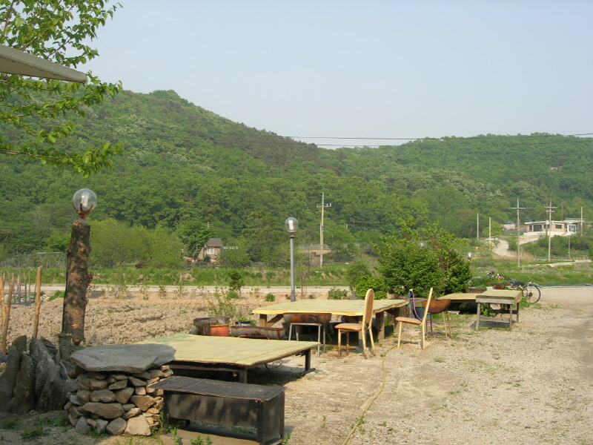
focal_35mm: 41
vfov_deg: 35.1
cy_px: 222
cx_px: 296
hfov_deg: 45.8
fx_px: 702
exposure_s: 1/303
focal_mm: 8.5
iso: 64
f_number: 4.9
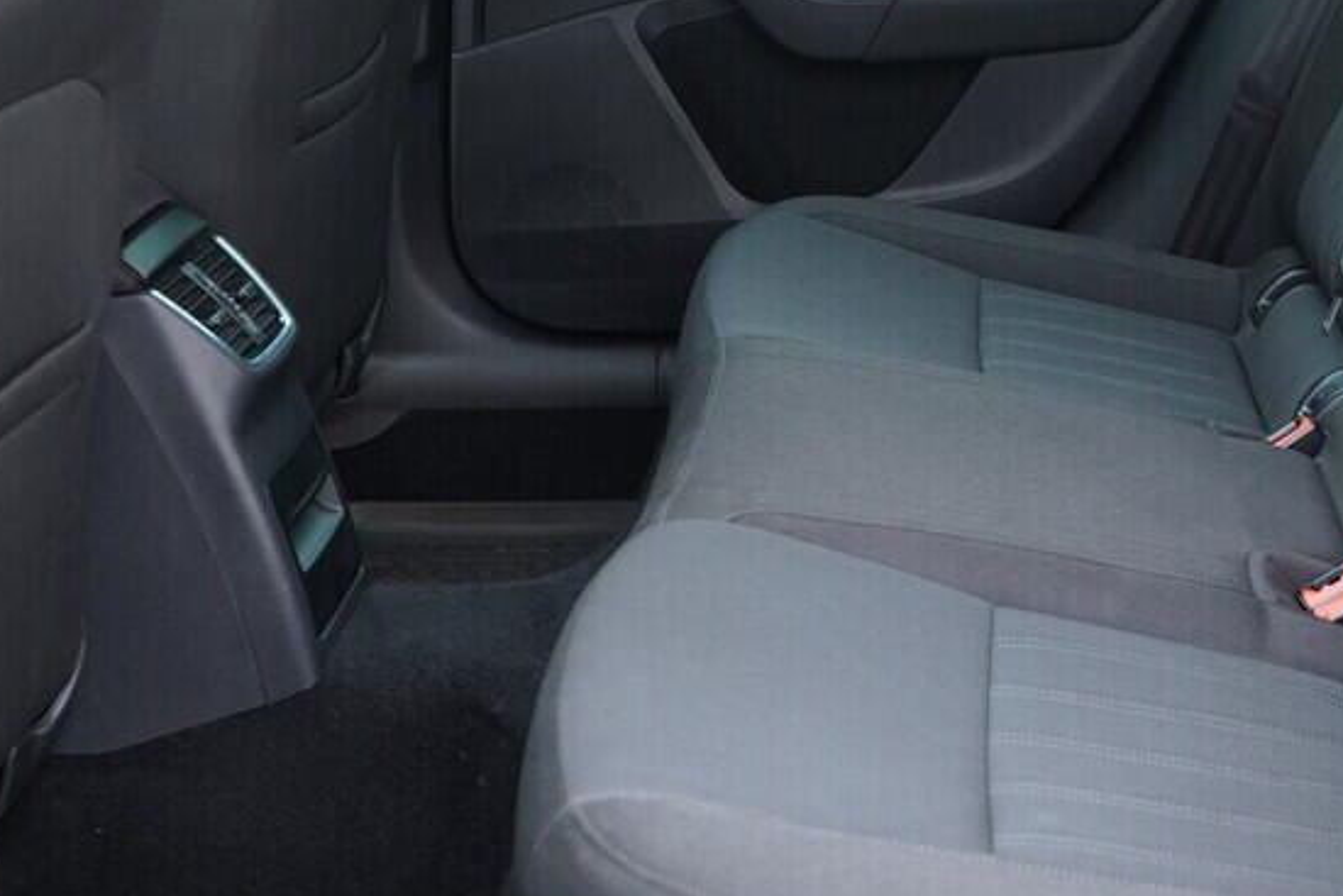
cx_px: 1096
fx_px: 2500
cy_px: 272
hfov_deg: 29.3
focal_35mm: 67
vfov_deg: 20.2
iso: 640
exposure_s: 1/40
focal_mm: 24
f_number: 2.8
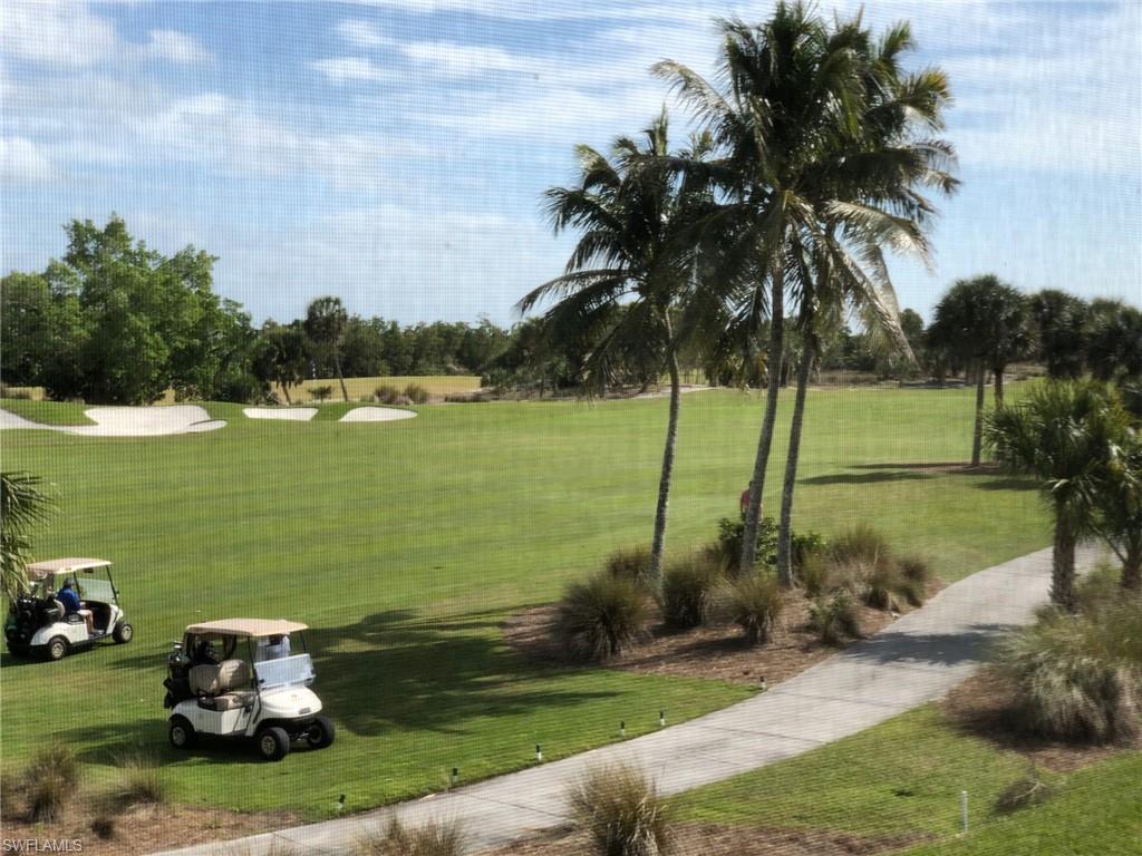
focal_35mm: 52
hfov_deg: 36.8
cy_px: 428
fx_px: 1716
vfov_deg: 28.0
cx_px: 571
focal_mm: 6
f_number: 2.4
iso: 16
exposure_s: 1/392
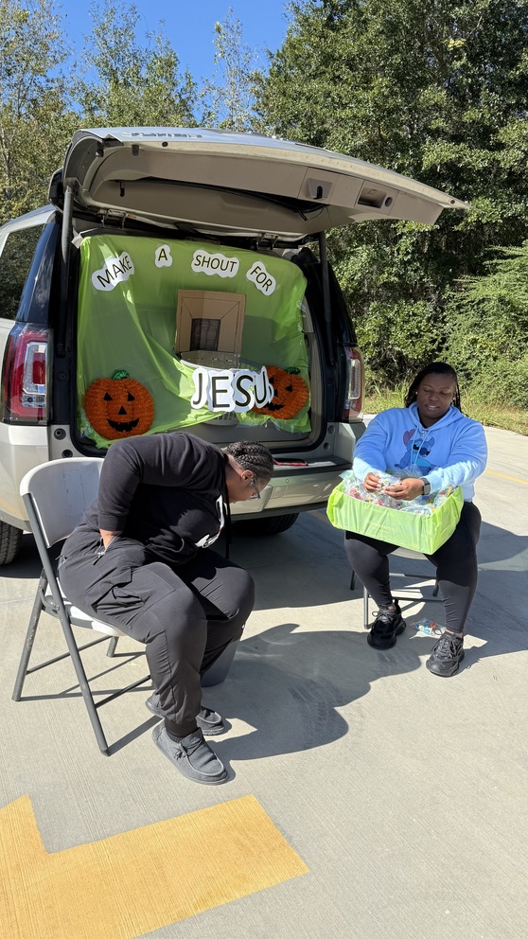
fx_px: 672
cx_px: 256
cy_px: 463
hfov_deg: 42.9
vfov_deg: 69.9
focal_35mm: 27
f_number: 1.78
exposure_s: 1/3759
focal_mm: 6.76
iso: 80
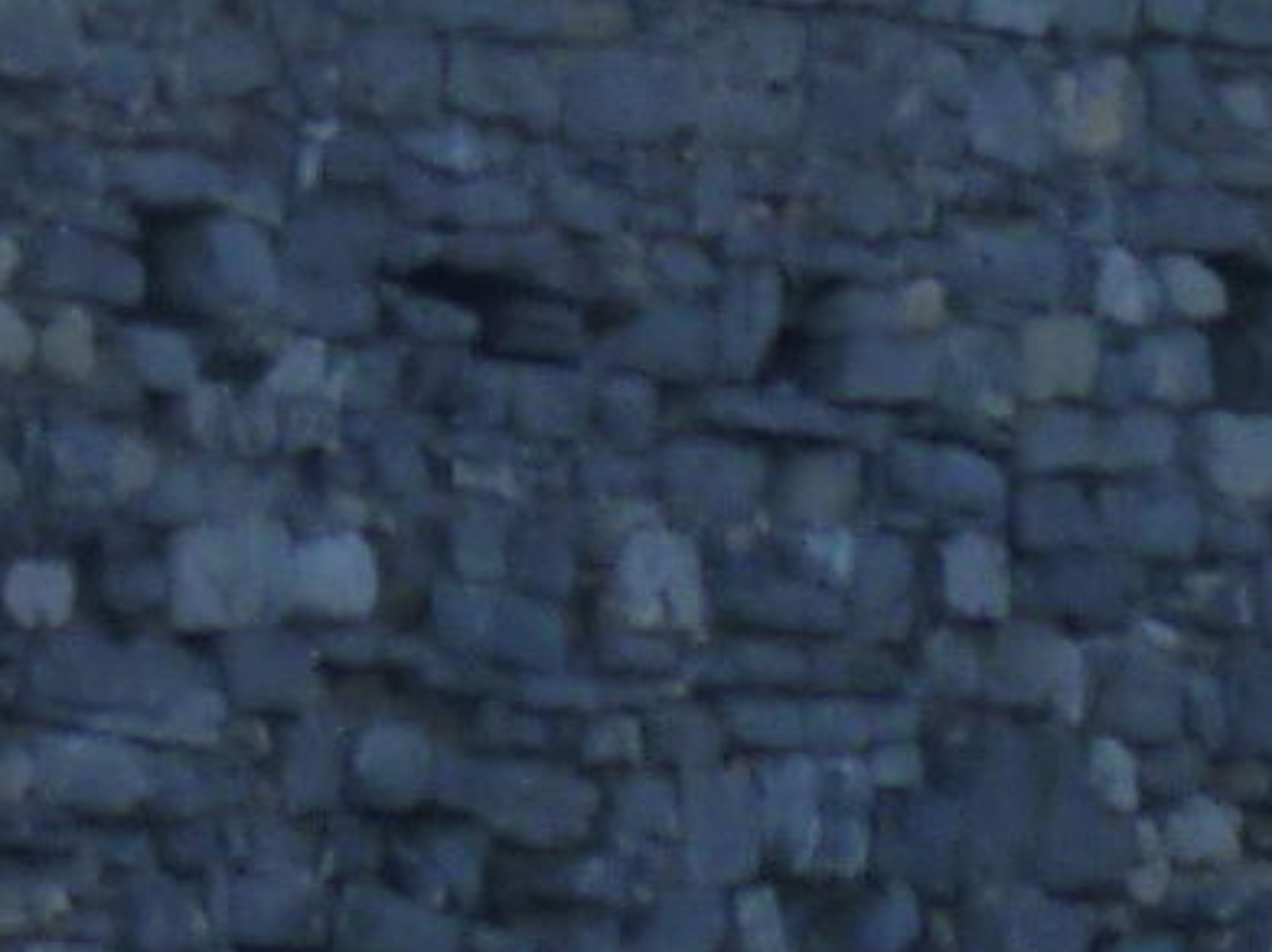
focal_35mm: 499
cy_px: -1399
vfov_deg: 2.9
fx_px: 18325
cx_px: 1455
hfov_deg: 4.0
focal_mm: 14.4
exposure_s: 1/250
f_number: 5
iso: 125
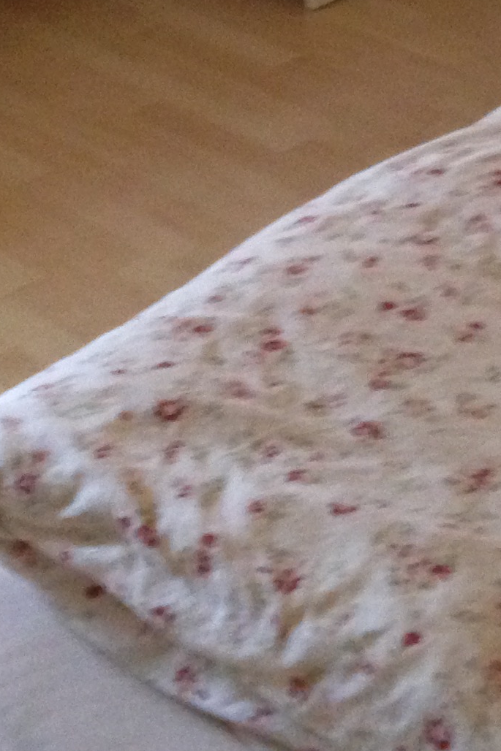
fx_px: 2276
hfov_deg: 12.6
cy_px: -133
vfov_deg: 17.9
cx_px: 238
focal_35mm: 109
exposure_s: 1/15
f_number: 2.4
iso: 400
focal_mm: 4.12
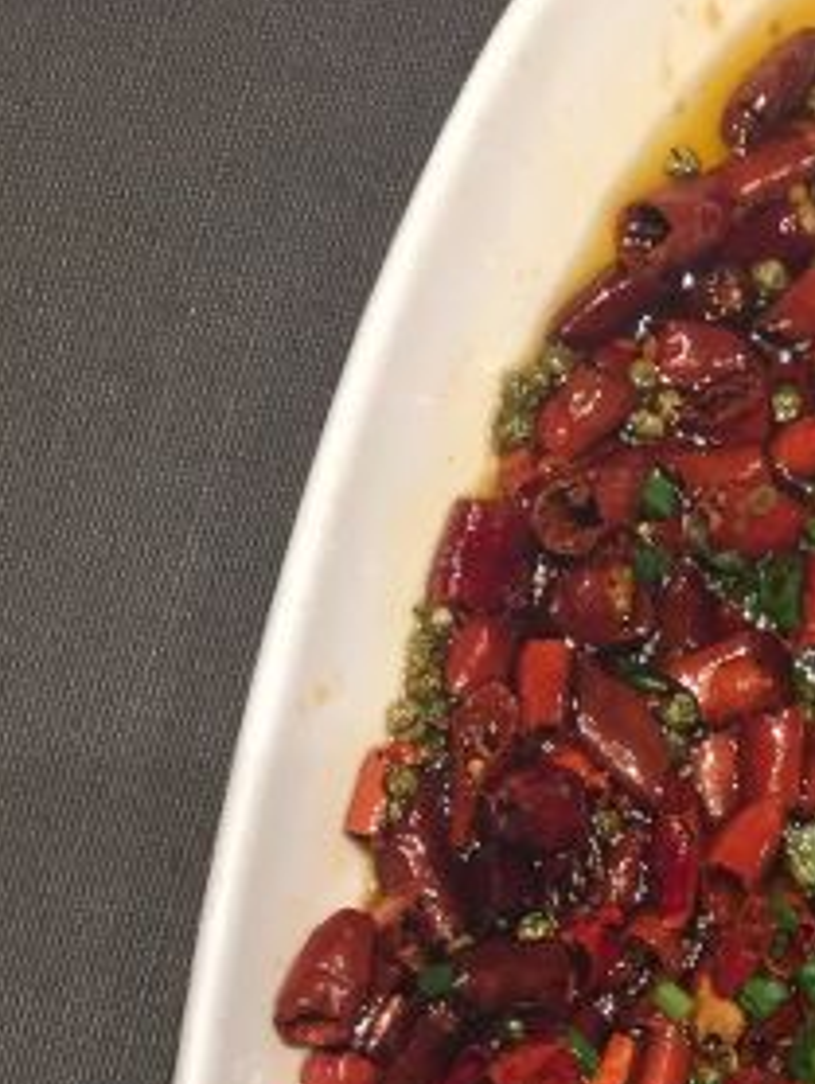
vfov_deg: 24.1
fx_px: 2288
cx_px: 973
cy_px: 1322
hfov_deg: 19.1
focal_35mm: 73
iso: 80
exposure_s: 1/30
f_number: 2.2
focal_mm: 4.15
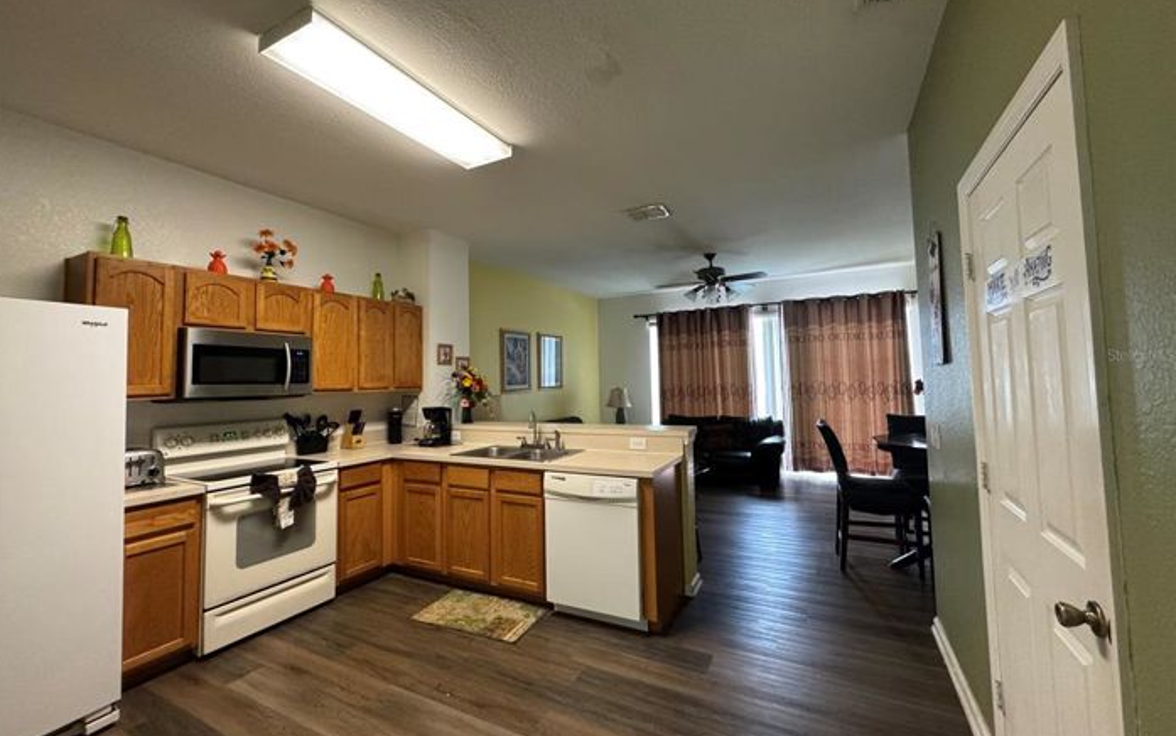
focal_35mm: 15
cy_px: 354
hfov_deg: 101.4
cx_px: 583
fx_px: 481
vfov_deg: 74.8
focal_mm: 2.22
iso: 500
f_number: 2.2
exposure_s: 1/60
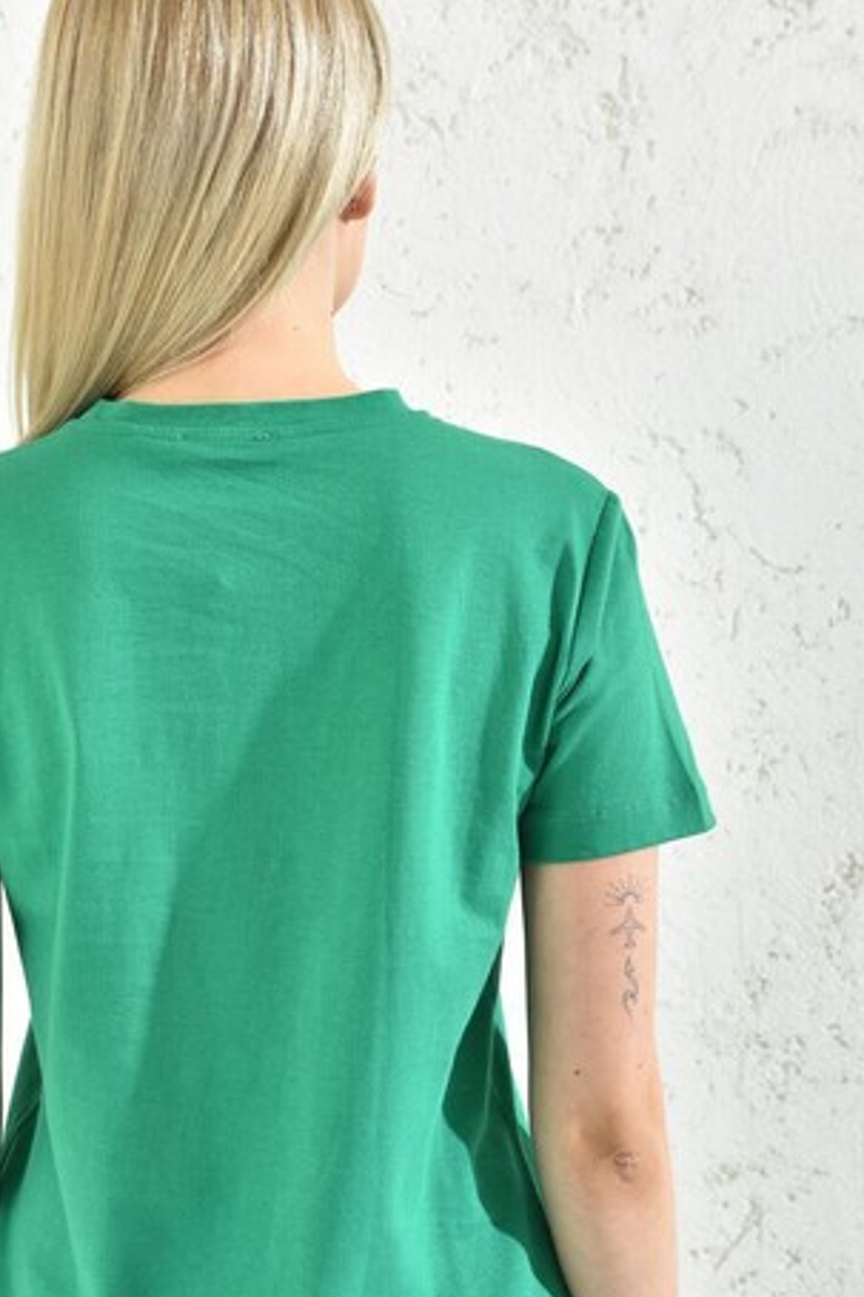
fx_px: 2378
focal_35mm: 66
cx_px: 302
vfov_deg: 30.5
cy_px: 761
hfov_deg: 20.5
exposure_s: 1/160
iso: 100
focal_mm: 40
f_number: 7.1
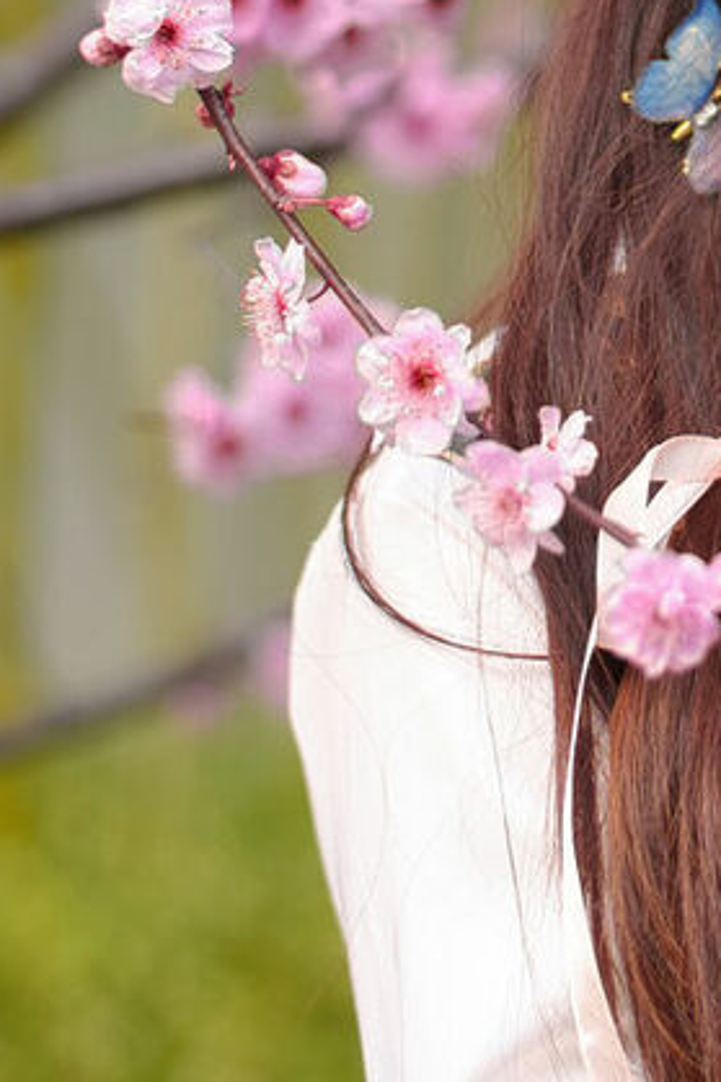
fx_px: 5652
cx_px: 1013
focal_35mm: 188
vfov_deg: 10.8
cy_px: -128
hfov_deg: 7.2
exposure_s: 1/500
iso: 100
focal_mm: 50
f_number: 1.8
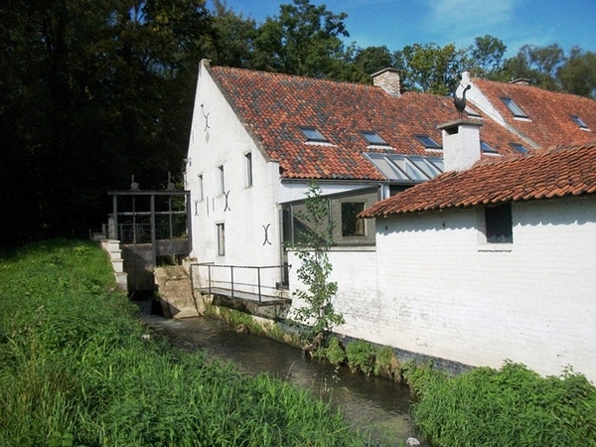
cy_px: 224
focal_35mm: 32
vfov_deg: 44.2
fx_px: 551
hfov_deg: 56.8
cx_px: 298
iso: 200
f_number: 8.8
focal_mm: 5.7
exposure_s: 1/640
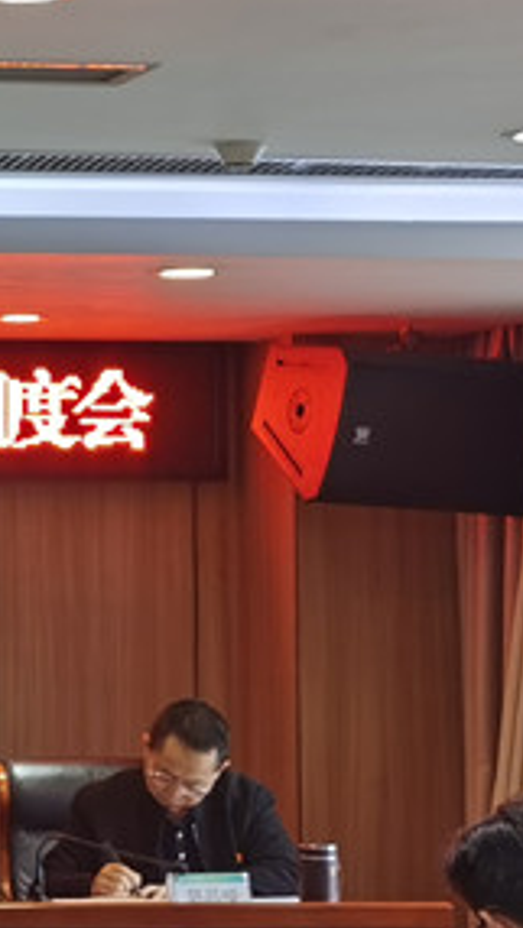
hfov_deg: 8.0
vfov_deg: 15.3
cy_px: 448
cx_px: -731
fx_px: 3450
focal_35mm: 140
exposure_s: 1/100
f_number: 1.6
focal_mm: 5.56
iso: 50
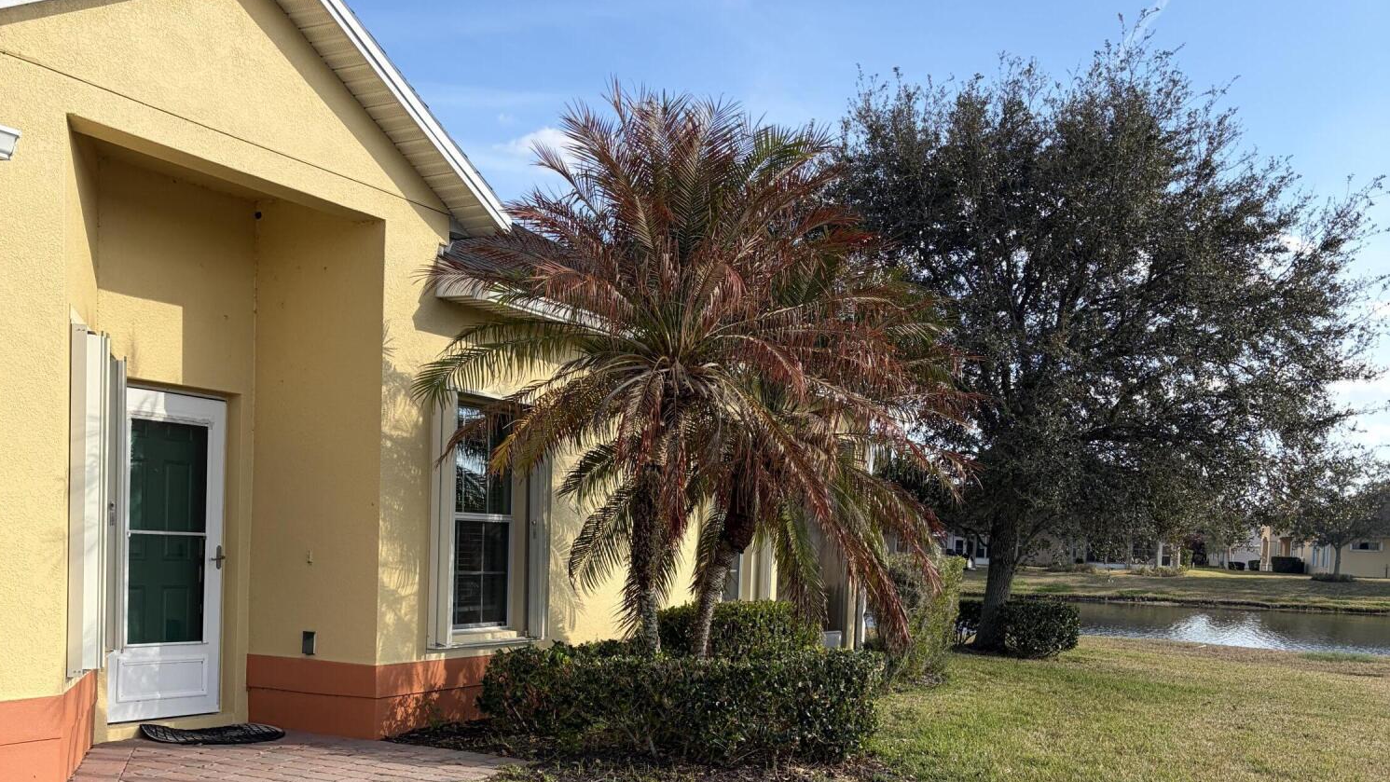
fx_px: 1401
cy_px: 601
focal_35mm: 38
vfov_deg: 30.6
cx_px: 692
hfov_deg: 52.8
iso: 50
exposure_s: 1/1587
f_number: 1.6
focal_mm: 5.96
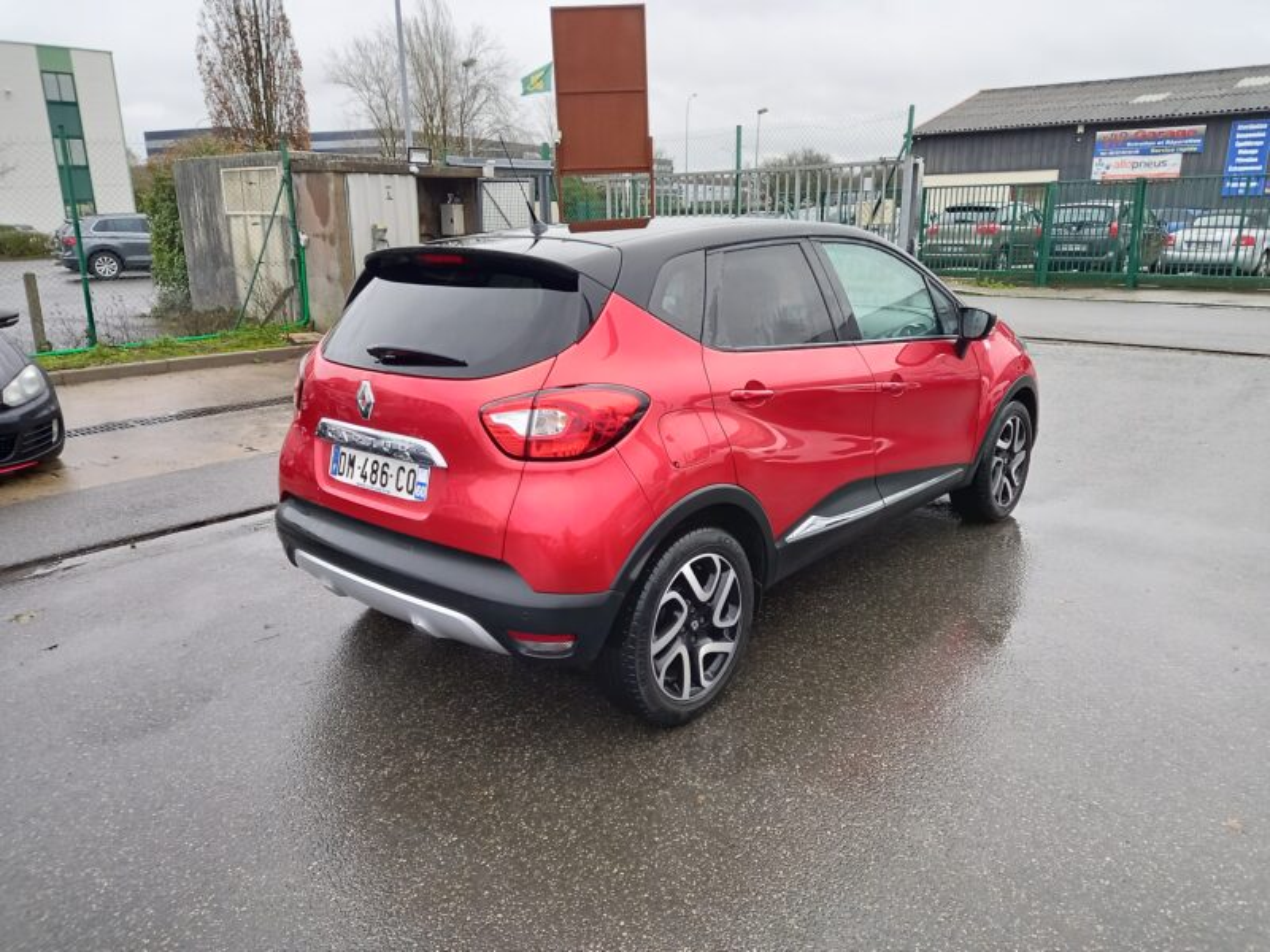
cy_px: 476
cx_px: 635
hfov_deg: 69.4
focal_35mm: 25
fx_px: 917
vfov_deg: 54.9
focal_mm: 4.6
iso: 160
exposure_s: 1/50
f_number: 2
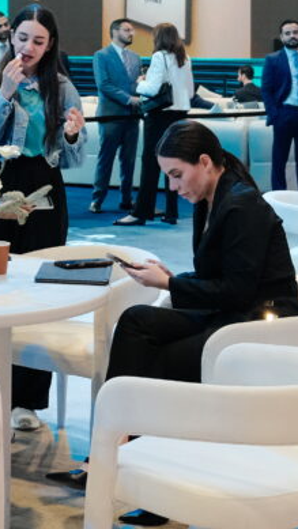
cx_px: -97
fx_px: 1277
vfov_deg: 22.3
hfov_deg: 12.8
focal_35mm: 91
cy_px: -26
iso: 1600
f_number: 3.2
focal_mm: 22.3
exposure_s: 1/125
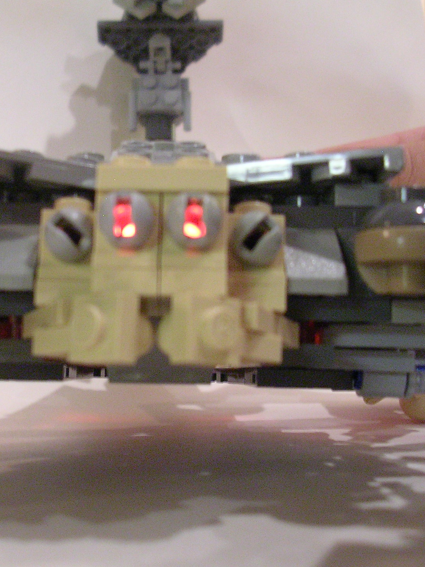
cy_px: 286
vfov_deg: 36.2
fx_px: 868
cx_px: 114
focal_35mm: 53
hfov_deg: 27.2
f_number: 2.8
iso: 196
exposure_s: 1/5.5
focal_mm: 5.8
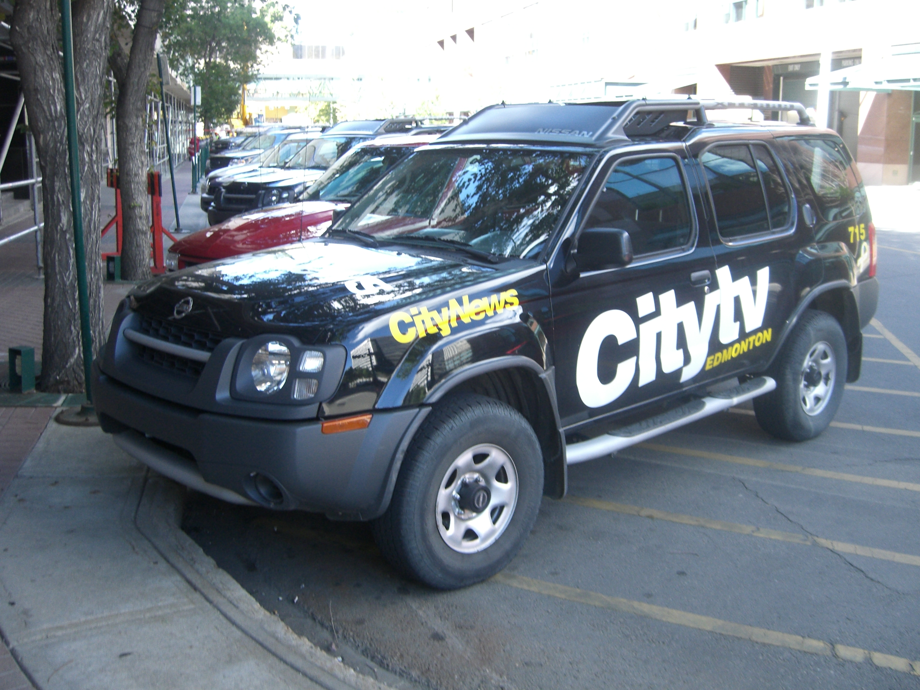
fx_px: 1010
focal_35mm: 38
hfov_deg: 49.0
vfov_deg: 37.7
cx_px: 460
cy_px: 345
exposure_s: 1/200
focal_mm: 7.9
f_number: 2.8
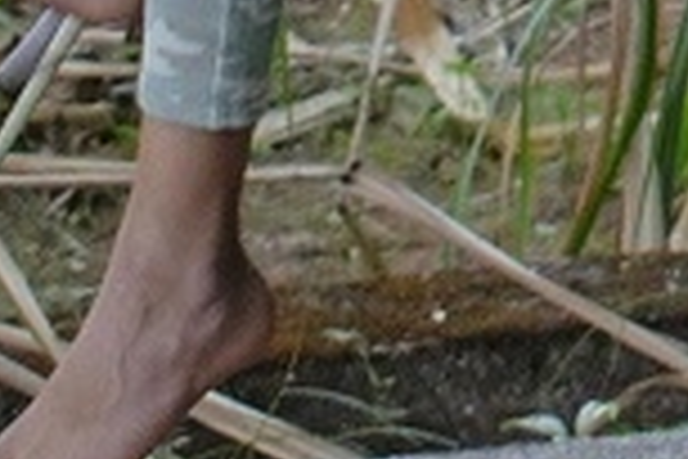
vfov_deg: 3.9
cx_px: 1457
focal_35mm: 341
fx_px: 6515
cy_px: -1174
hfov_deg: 5.9
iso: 400
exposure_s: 1/160
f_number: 6.3
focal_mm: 29
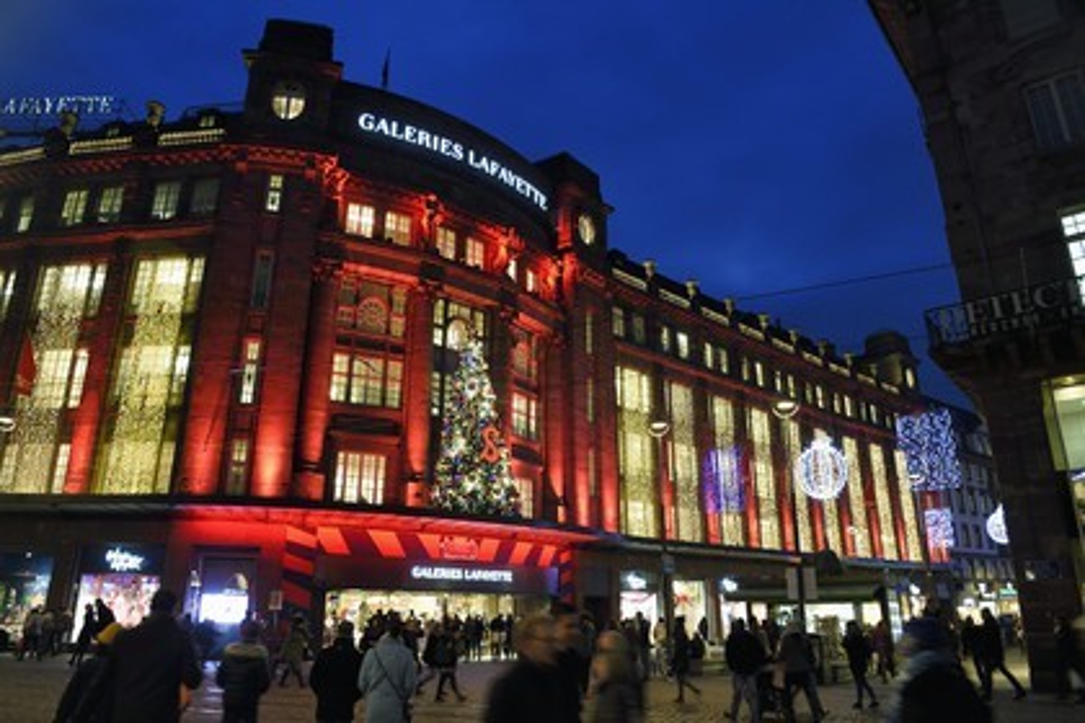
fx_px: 723
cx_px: 542
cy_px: 362
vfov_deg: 53.1
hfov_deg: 73.7
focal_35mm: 24
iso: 800
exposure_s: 1/15
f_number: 5
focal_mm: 24
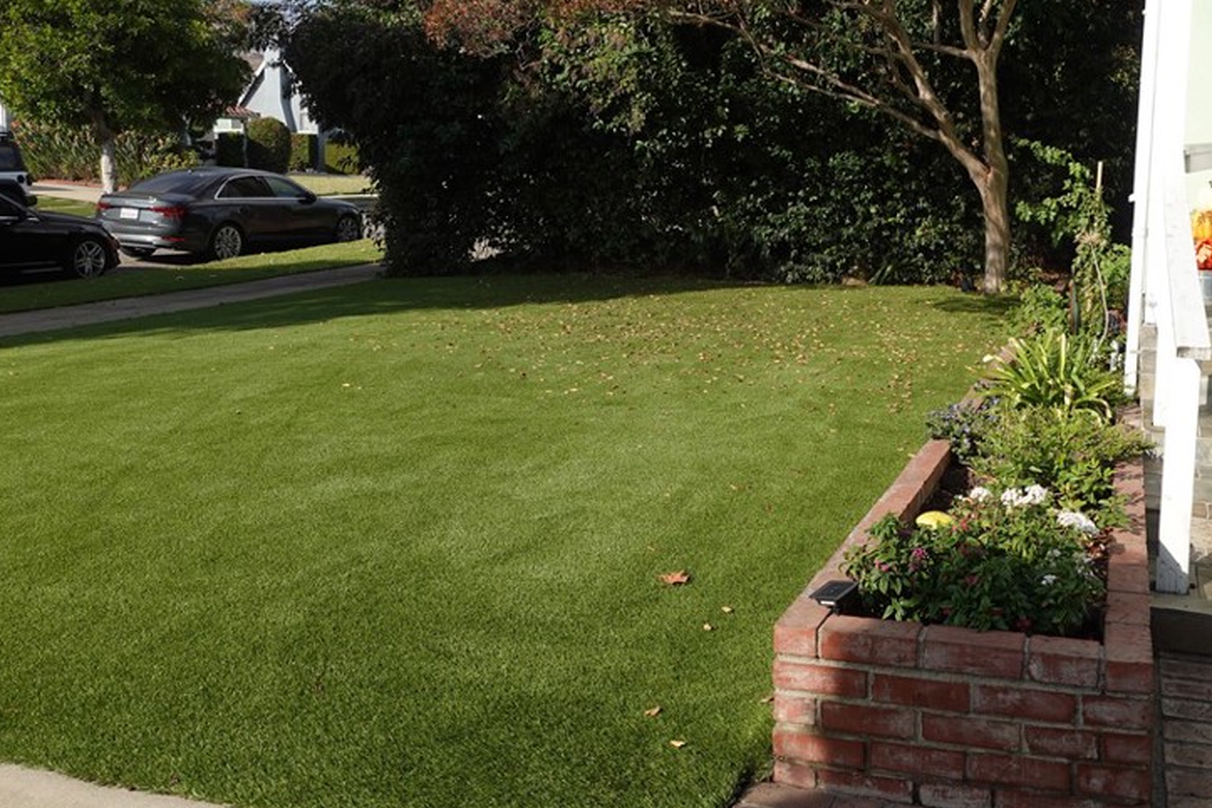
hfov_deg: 54.6
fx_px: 1145
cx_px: 815
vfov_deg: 38.7
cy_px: 318
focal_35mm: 34
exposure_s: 1/100
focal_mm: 9.4
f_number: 4.5
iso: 125
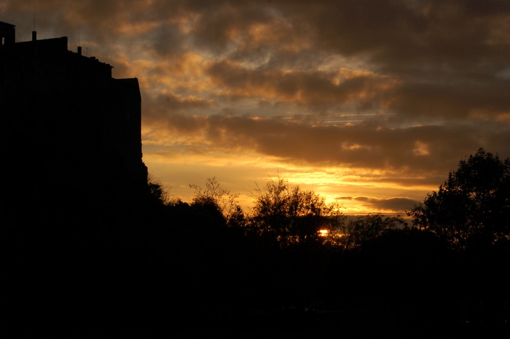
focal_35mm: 82
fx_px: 1168
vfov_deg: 16.5
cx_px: 255
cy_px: 170
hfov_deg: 24.6
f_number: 16
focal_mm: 55
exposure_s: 1/500
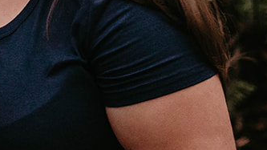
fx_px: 1246
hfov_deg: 12.2
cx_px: 53
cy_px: -101
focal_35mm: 176
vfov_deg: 6.8
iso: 1250
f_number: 1.4
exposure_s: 1/100
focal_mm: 35
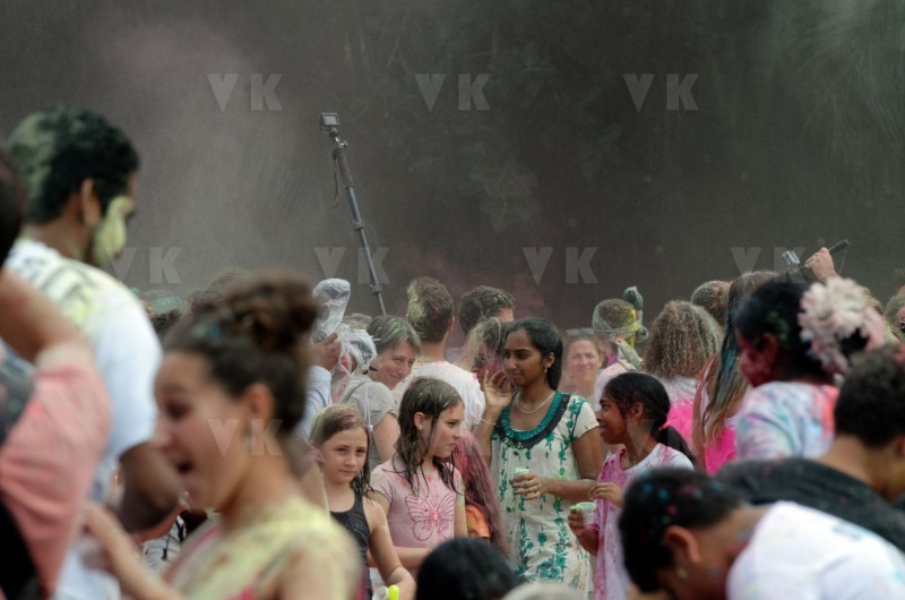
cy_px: 300
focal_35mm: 300
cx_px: 452
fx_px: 7527
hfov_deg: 6.9
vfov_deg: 4.6
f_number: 8
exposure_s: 1/500
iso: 200
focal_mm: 200
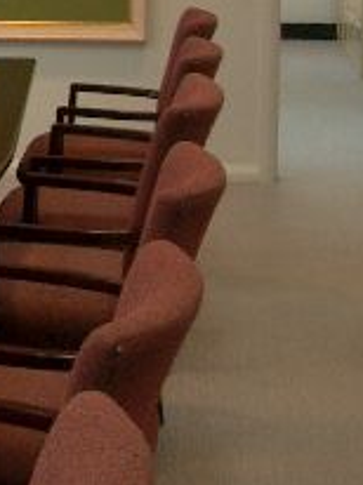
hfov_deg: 12.2
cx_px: -332
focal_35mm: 109
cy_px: 94
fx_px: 1527
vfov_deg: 17.9
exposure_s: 1/40
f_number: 2.6
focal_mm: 5.8
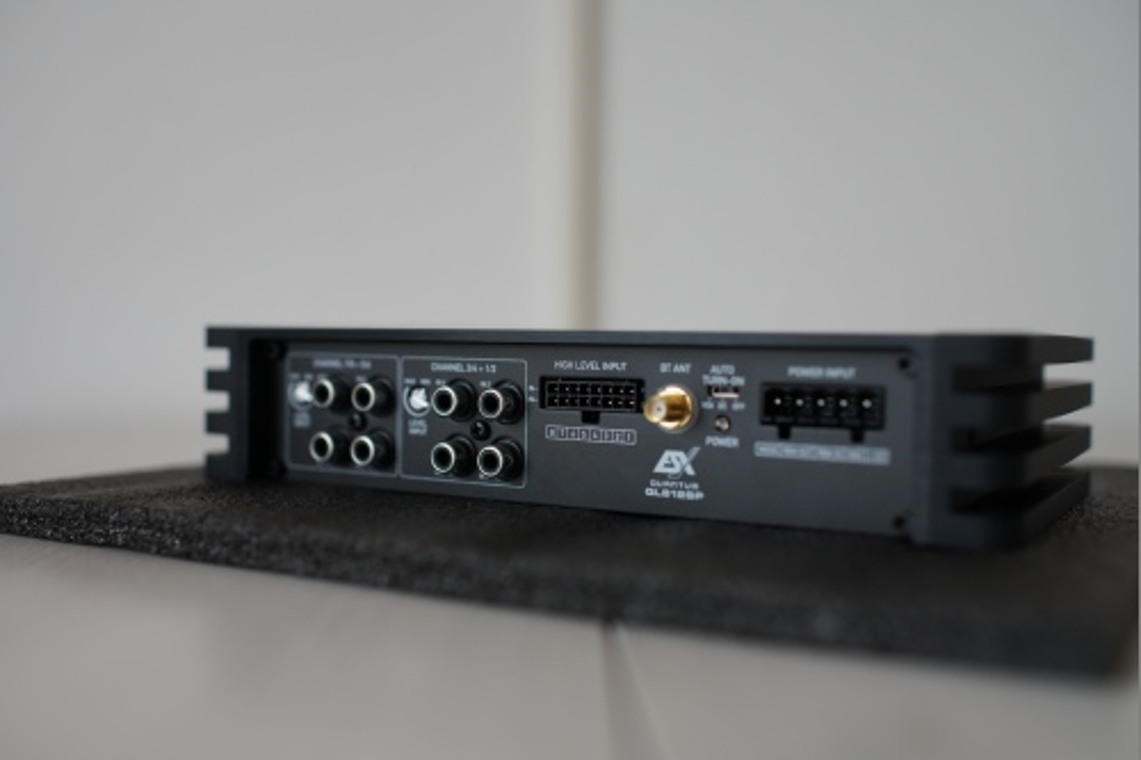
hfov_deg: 54.5
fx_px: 1109
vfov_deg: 37.8
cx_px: 570
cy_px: 380
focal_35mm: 35
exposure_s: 1/60
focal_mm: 35
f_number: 2.8
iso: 160
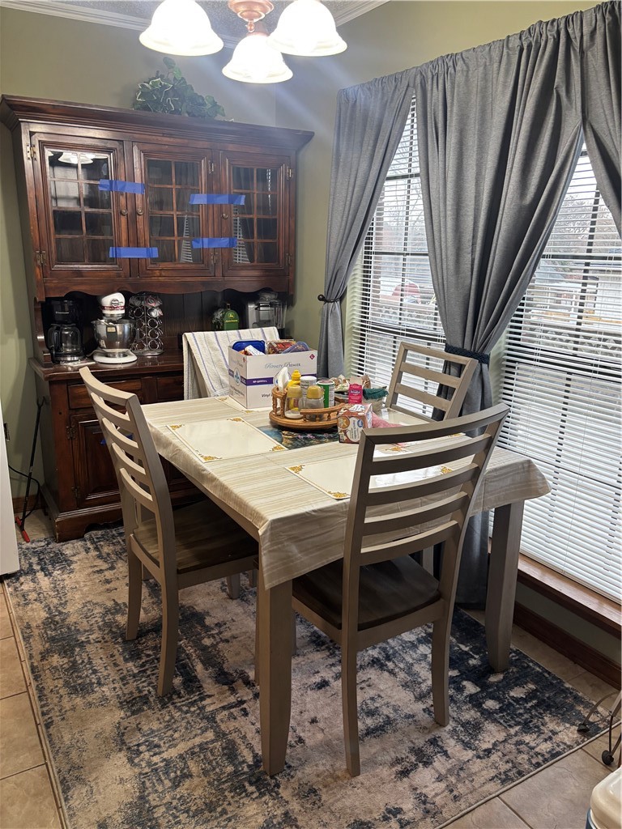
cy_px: 414
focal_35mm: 26
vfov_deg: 67.3
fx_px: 623
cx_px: 311
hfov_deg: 53.1
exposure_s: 1/60
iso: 160
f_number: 1.6
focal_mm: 5.96
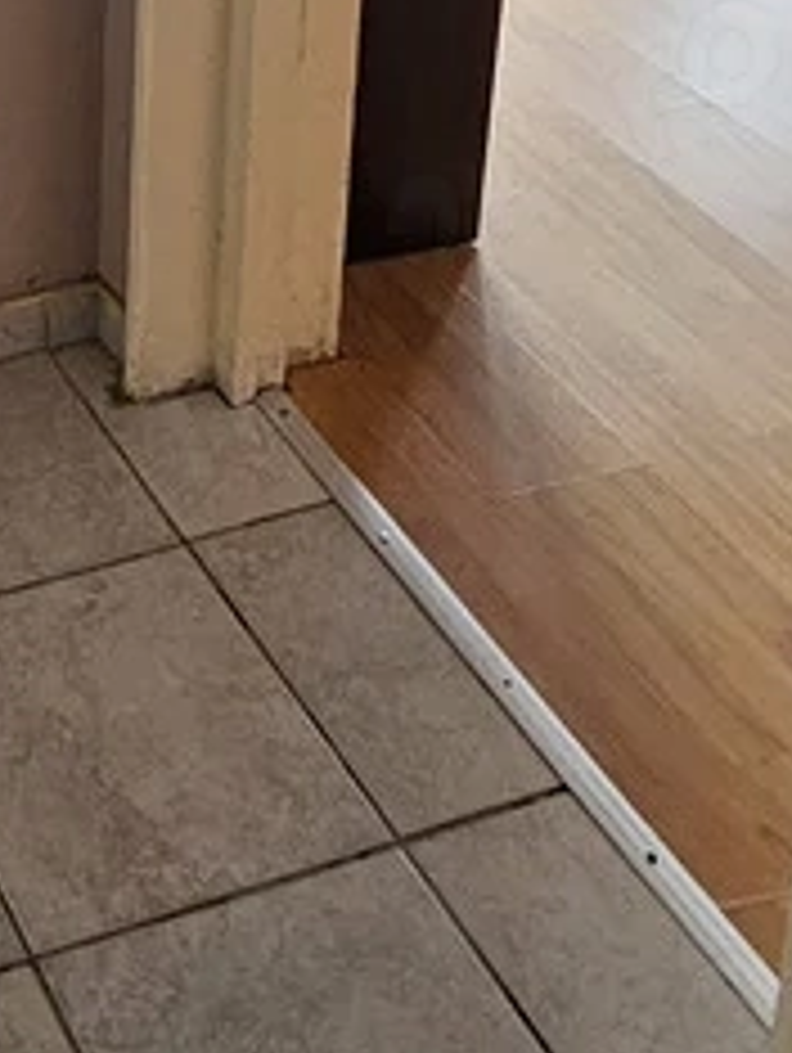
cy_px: -544
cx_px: -436
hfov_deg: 20.5
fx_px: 1827
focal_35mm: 60
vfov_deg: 24.6
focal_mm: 2.2
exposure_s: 1/100
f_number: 2.2
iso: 50
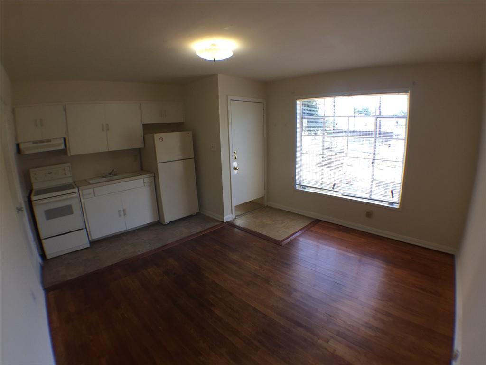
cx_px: 243
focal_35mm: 29
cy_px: 182
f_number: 2.2
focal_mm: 4.15
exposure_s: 1/60
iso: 40
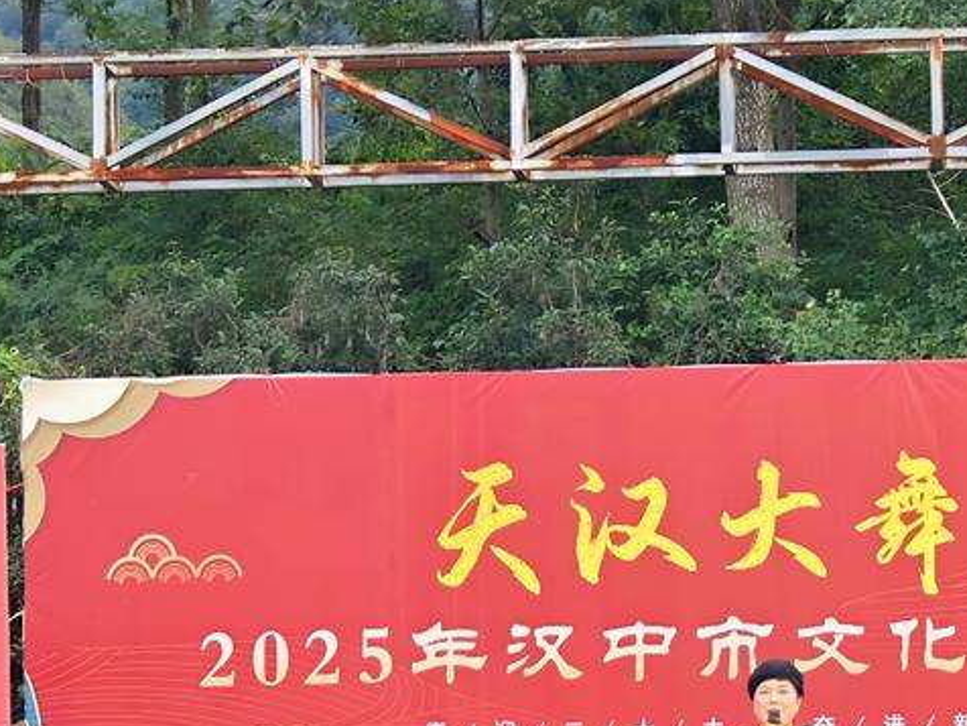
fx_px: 4749
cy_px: 586
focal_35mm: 170
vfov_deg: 8.7
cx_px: 630
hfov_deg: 11.6
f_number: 2
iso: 50
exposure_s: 1/100
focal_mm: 9
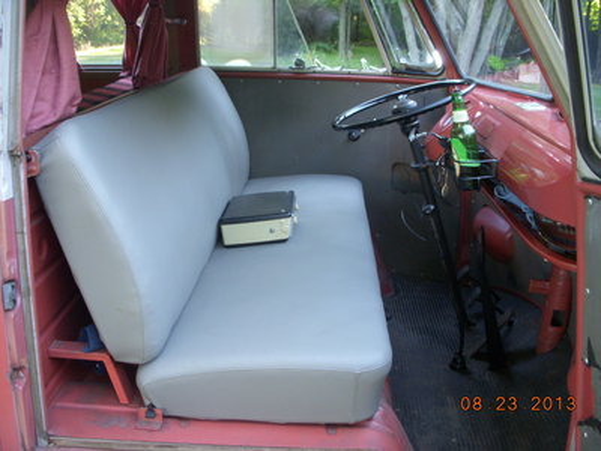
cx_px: 300
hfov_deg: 49.0
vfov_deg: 37.7
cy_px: 226
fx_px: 660
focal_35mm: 38
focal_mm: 6.3
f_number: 3.3
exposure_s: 1/15
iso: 200
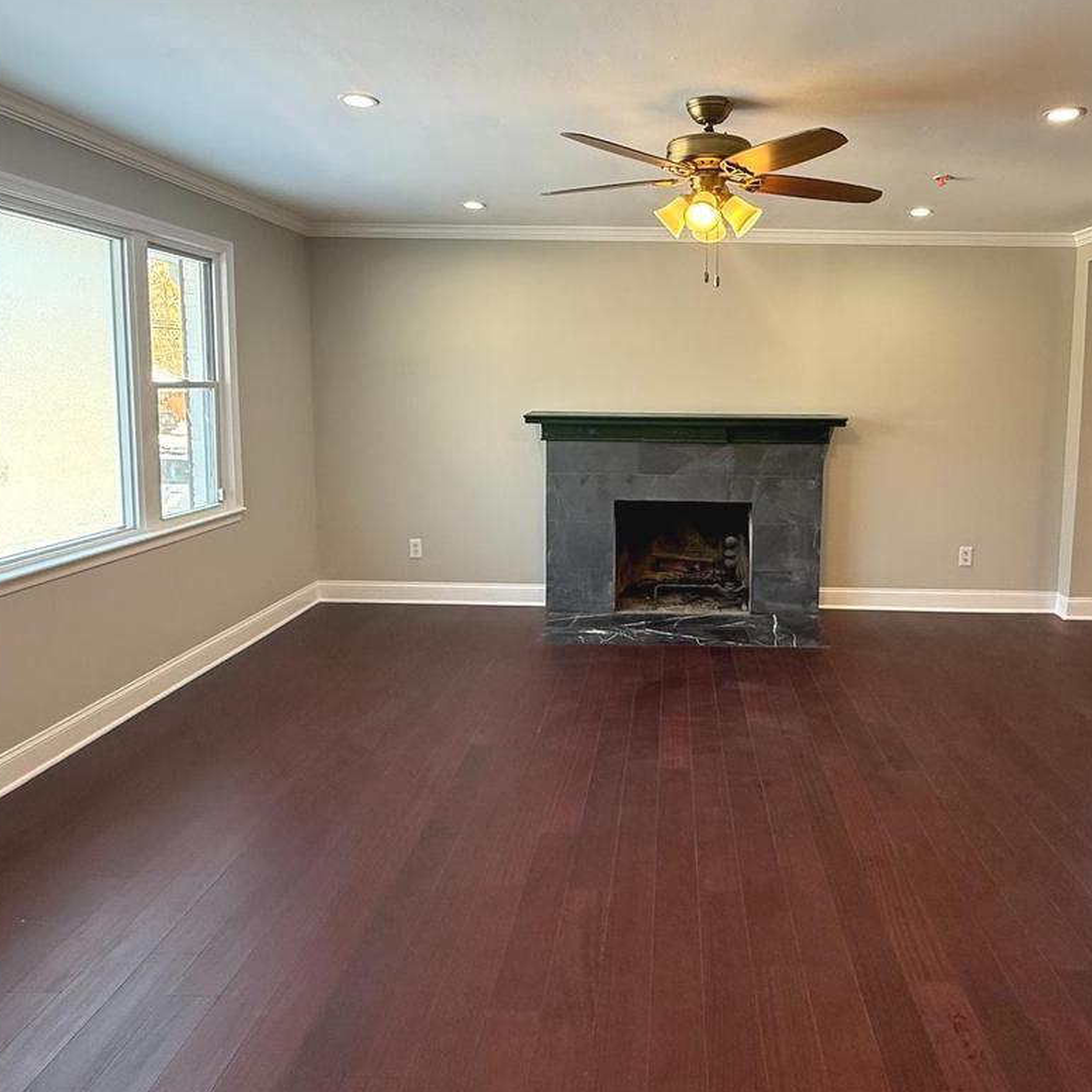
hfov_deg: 66.3
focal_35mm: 23
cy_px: 459
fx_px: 821
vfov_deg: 66.9
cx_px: 678
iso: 160
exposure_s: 1/120
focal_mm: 2.22
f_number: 2.2
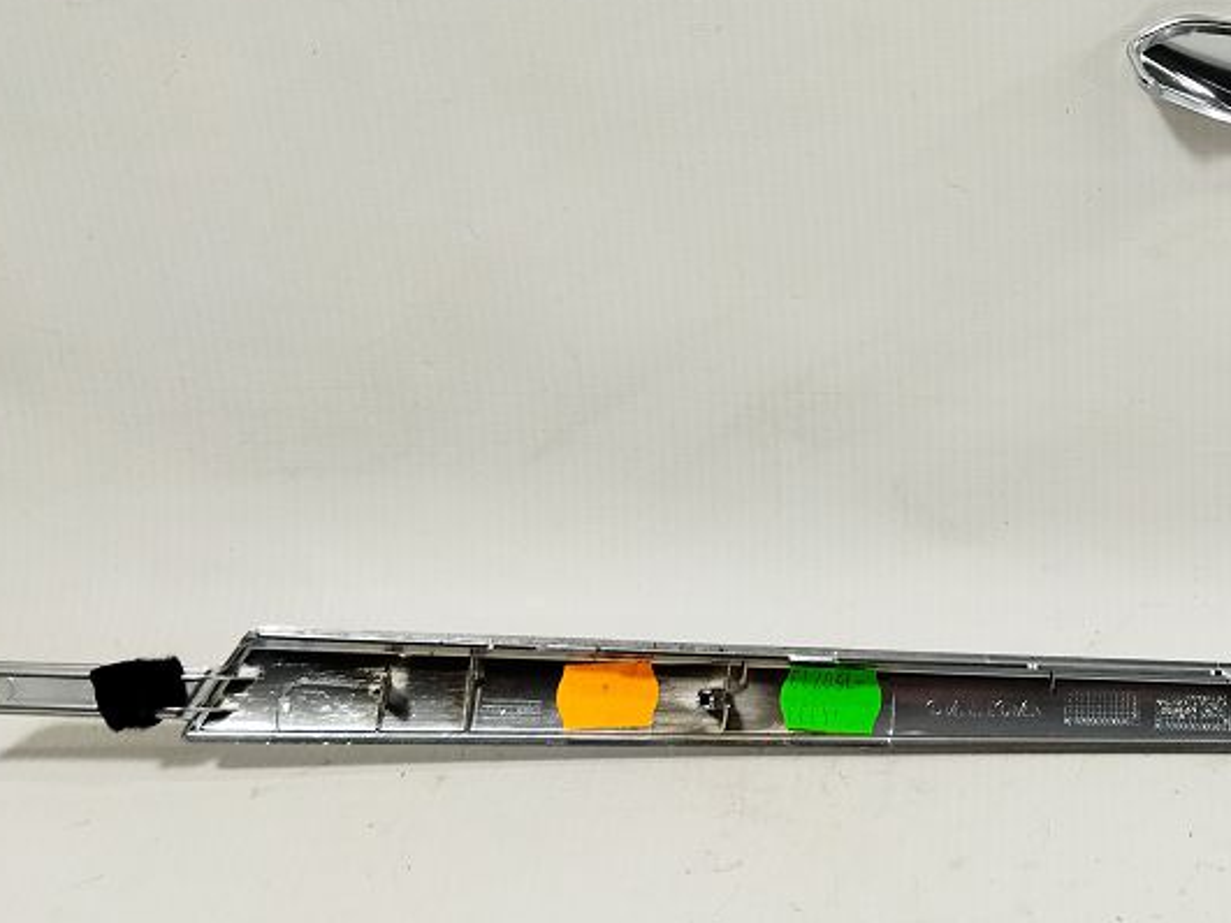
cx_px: 1064
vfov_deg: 23.8
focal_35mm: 61
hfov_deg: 30.5
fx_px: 2169
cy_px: 267
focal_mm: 4.71
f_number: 1.79
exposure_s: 1/121
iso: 100
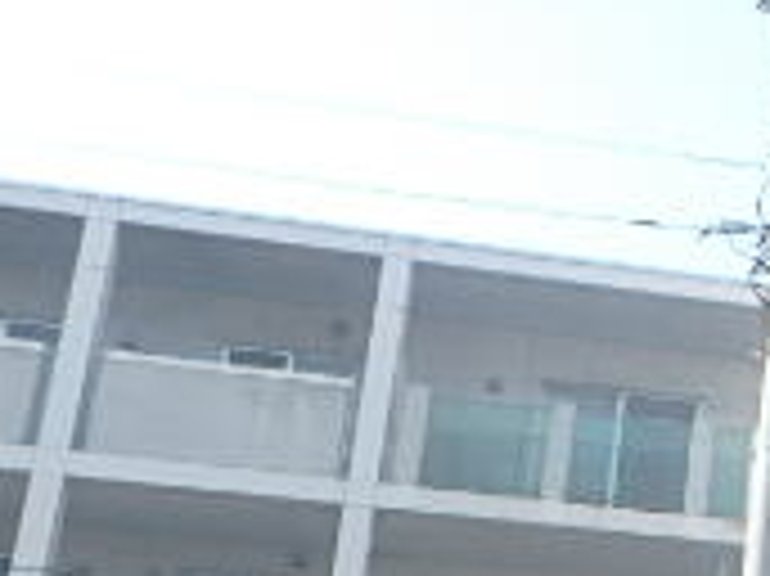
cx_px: 1405
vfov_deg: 15.3
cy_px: 842
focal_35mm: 90
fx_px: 2001
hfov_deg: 17.5
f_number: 3.9
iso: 125
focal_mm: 4.2
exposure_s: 1/320
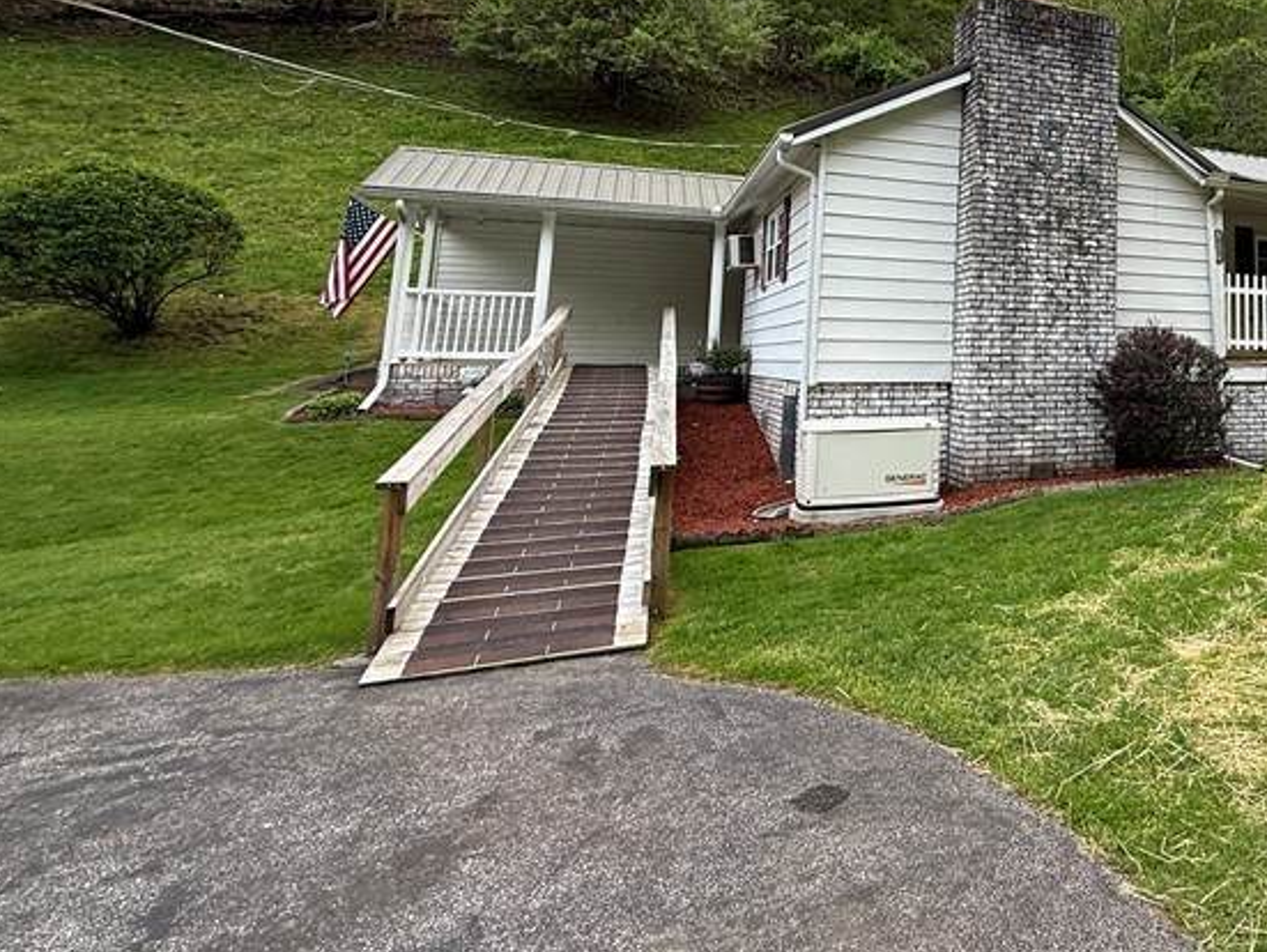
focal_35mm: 26
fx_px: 952
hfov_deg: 58.2
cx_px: 1127
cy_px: 221
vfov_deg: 50.6
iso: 64
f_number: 2.2
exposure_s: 1/140
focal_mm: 2.22
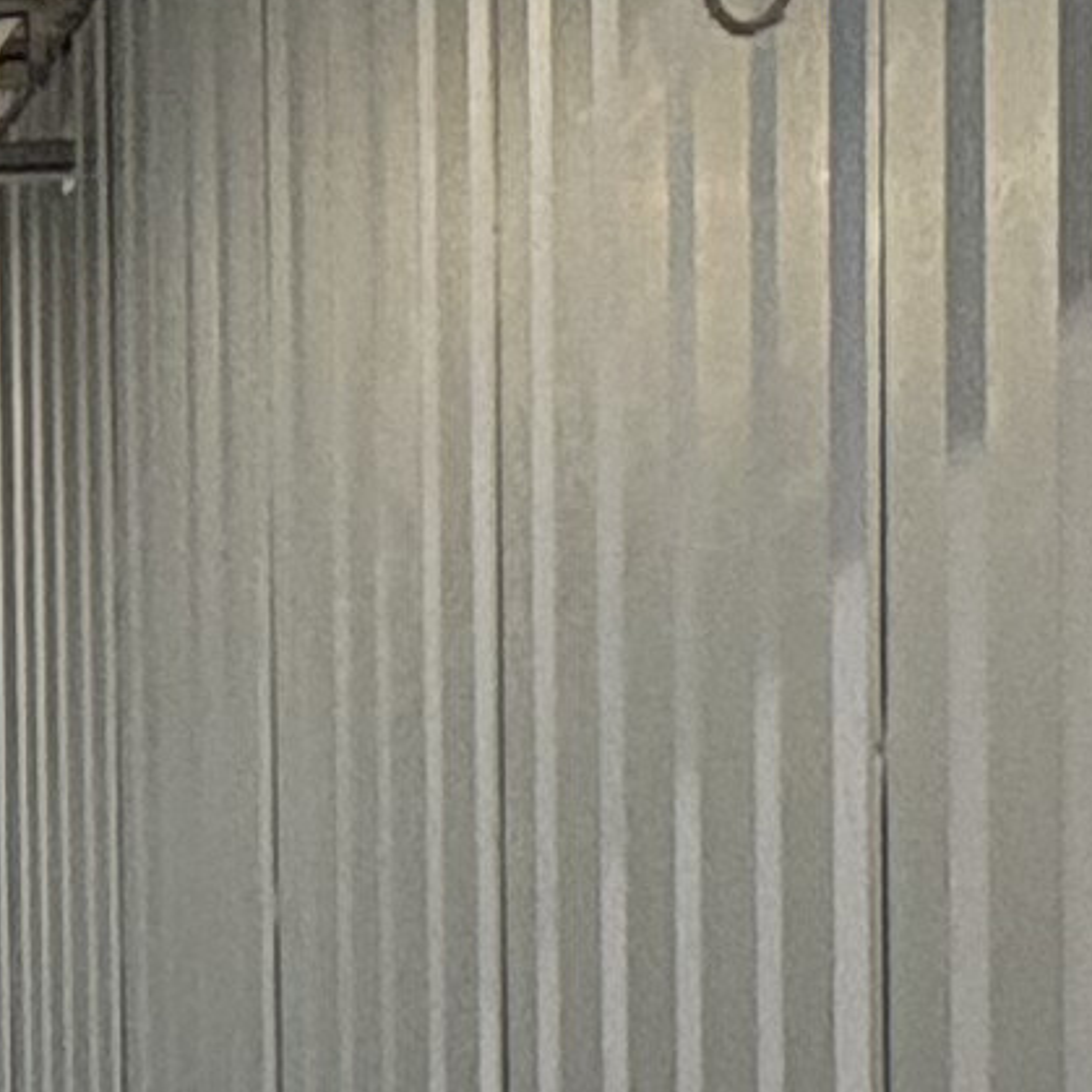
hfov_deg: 13.2
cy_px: 1363
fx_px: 4247
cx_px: -894
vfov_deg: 14.1
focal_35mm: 119
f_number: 2.2
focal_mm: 2.22
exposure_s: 1/100
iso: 250
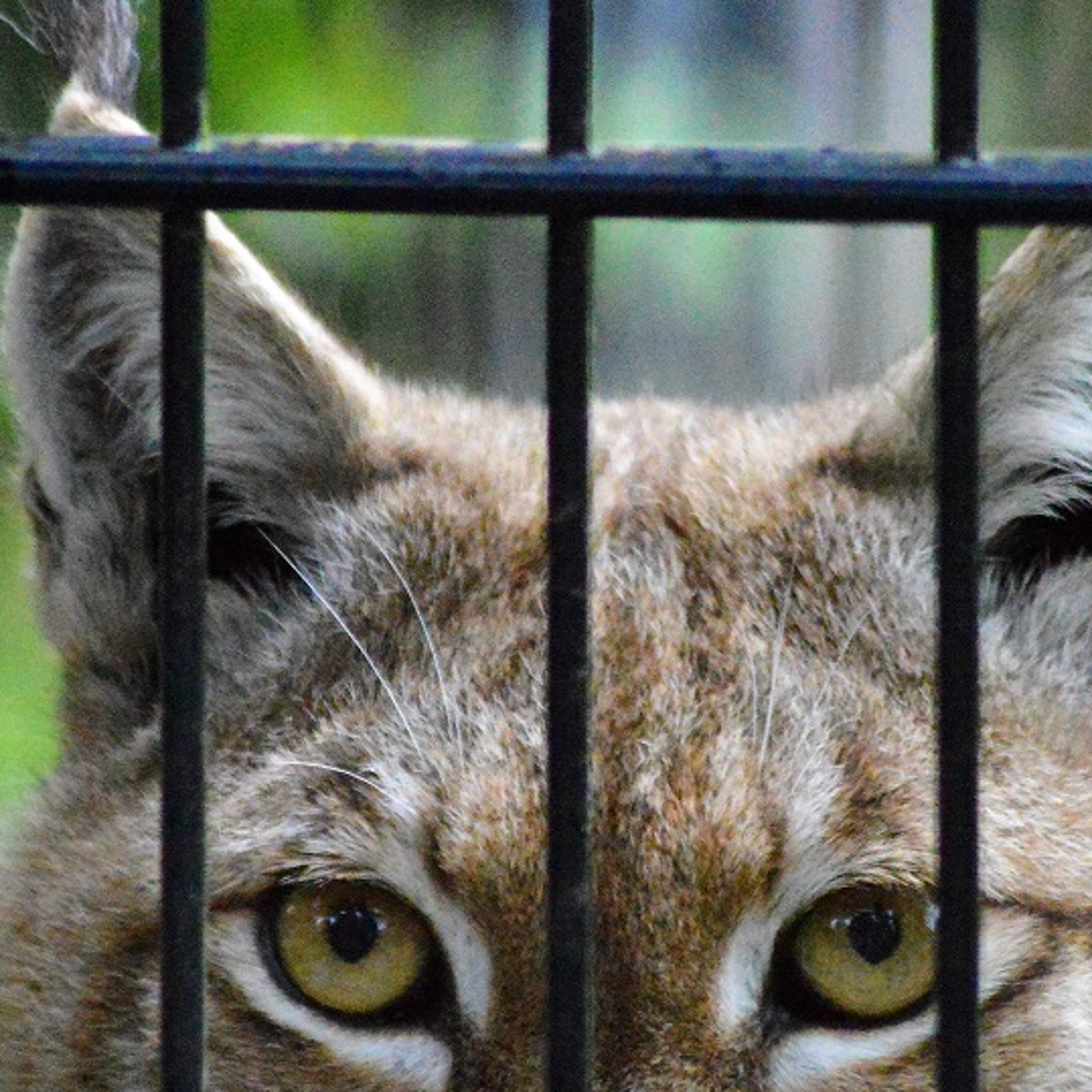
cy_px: 778
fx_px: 23306
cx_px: 646
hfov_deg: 2.7
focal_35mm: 653
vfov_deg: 2.7
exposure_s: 1/2500
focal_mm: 170
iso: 6400
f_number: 4.5
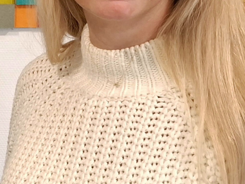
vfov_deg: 15.5
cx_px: -117
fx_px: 672
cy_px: 71
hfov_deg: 18.4
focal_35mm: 95
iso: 320
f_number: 1.8
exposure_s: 1/30
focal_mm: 5.54
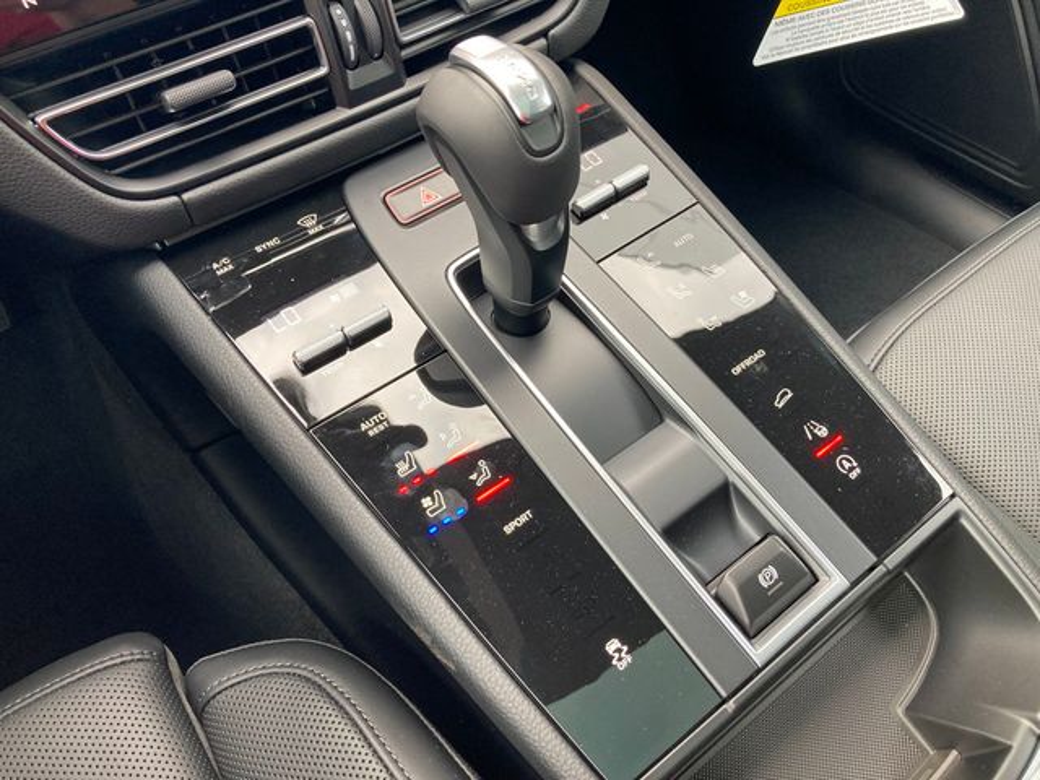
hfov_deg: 63.4
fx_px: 841
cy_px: 390
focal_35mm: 28
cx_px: 520
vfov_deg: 49.7
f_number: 1.8
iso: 64
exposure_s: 1/63
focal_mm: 3.99
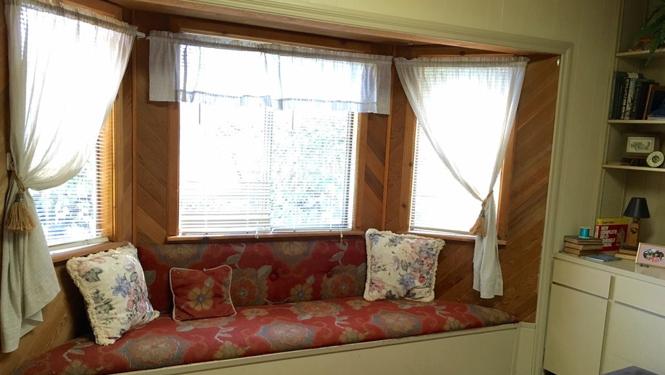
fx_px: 564
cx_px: 332
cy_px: 233
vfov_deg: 36.5
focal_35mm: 32
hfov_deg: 61.0
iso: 50
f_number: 2.2
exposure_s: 1/15
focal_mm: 4.15
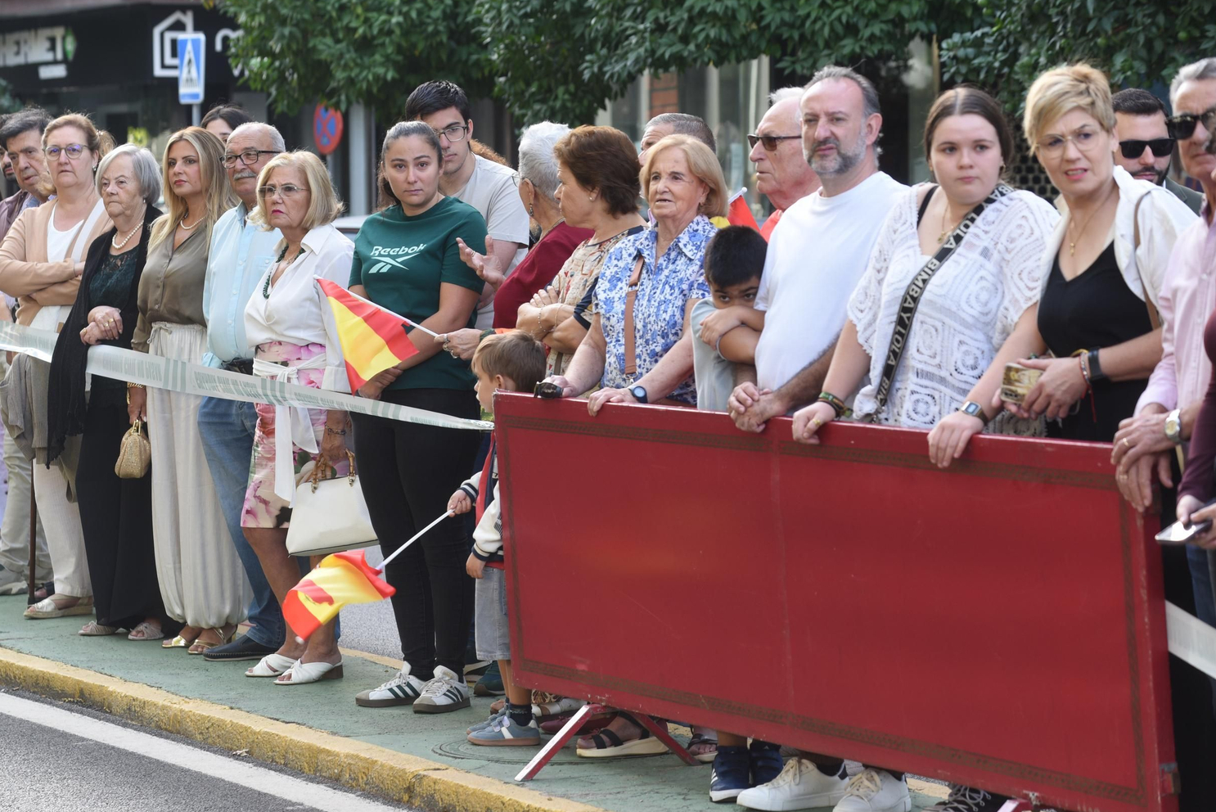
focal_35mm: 140
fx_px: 4730
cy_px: 382
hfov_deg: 14.6
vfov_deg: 9.8
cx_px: 565
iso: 400
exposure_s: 1/125
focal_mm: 130
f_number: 5
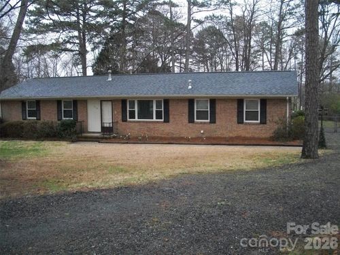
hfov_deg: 52.6
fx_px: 344
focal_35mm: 35
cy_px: 128
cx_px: 170
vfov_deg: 40.7
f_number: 3.1
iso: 759
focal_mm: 6.3
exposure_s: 1/500
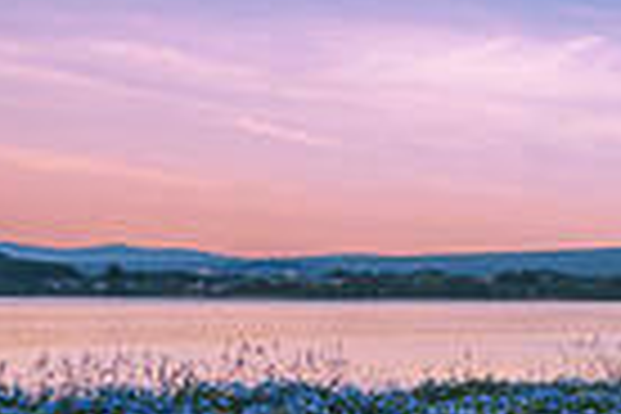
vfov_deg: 18.4
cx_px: 1332
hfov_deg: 17.1
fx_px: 1276
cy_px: 252
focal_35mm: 74
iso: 100
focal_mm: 17
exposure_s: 1/13
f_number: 13
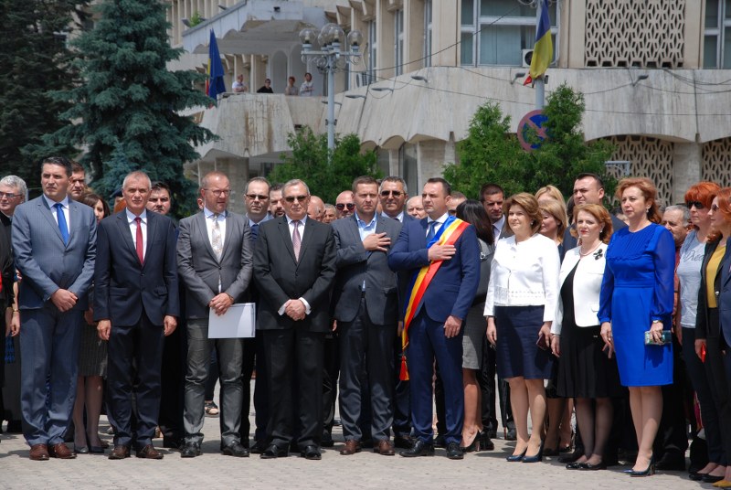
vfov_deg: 10.2
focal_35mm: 135
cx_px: 366
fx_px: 2745
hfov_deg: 15.2
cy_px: 245
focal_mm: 90
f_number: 7.1
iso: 100
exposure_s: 1/200
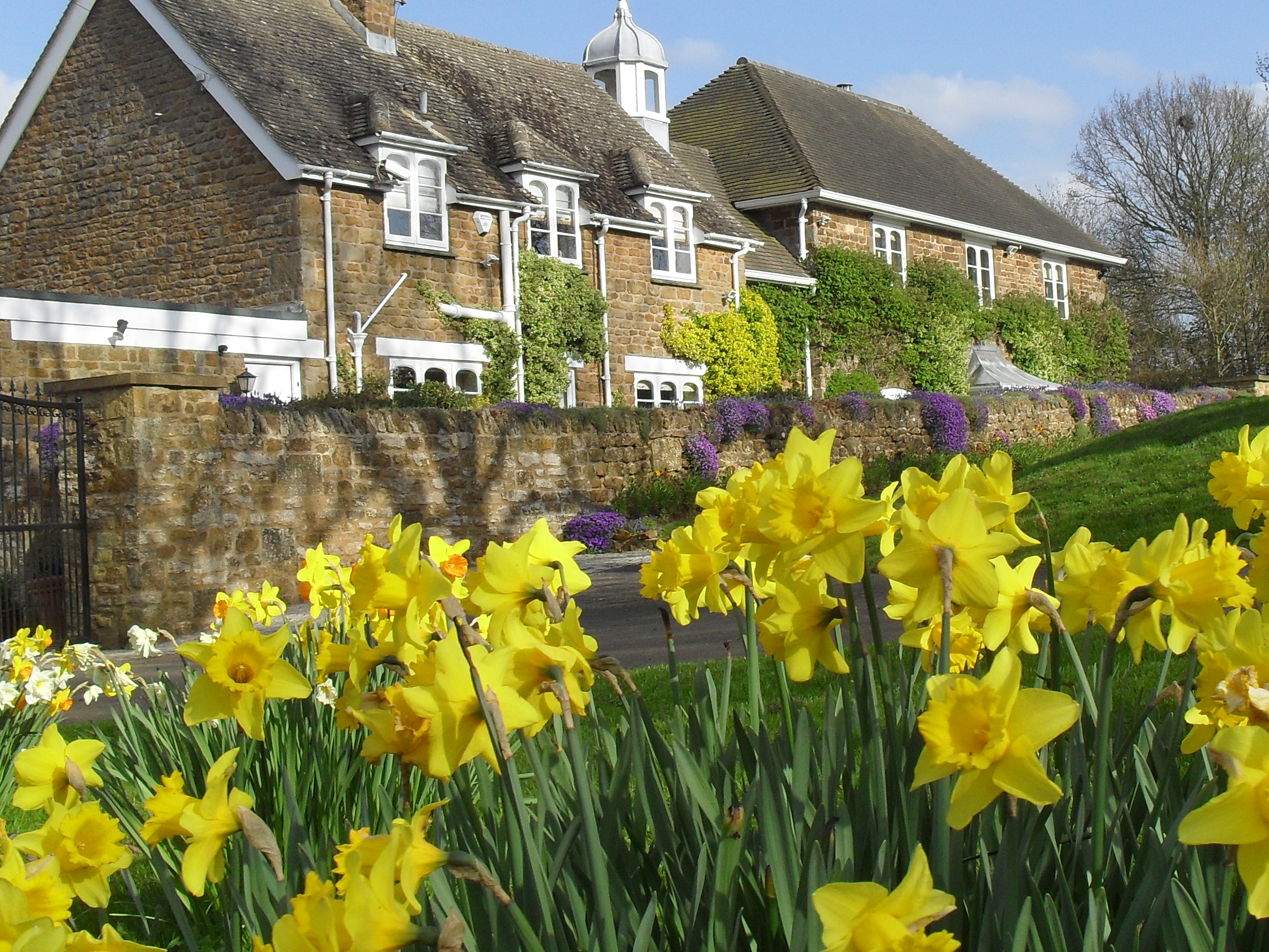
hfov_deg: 35.0
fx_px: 1980
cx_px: 912
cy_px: 409
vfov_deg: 27.0
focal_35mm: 54
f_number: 8.4
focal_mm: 6.3
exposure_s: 1/180
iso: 80
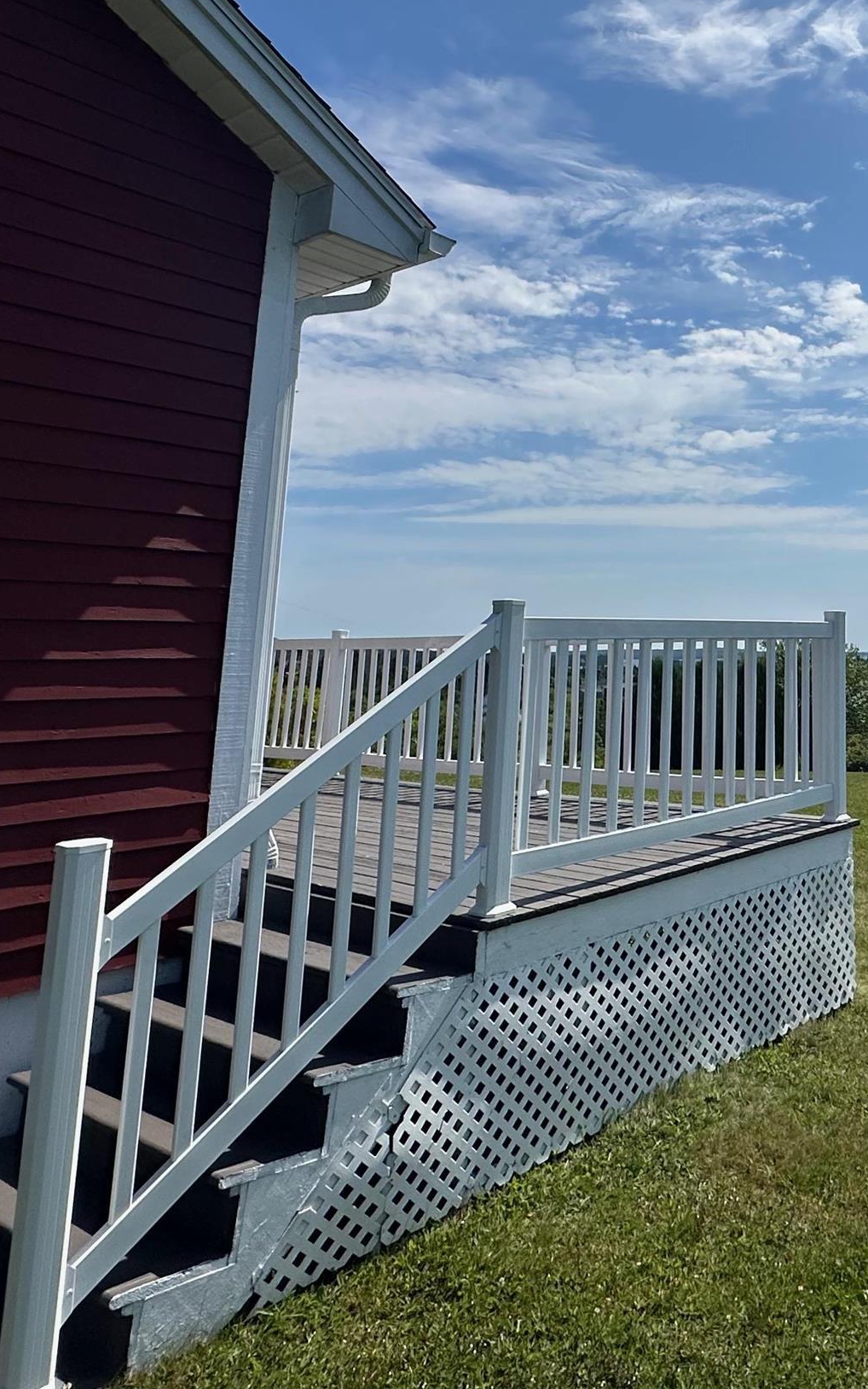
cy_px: 456
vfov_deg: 64.6
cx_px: 822
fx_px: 1059
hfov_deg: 40.3
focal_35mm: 28
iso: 50
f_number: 2.2
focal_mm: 2.22
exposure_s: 1/6897
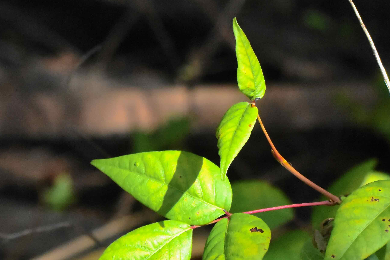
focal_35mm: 374
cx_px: 311
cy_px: 203
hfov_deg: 5.5
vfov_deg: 3.7
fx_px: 4052
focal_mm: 150
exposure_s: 1/6400
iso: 8000
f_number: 10
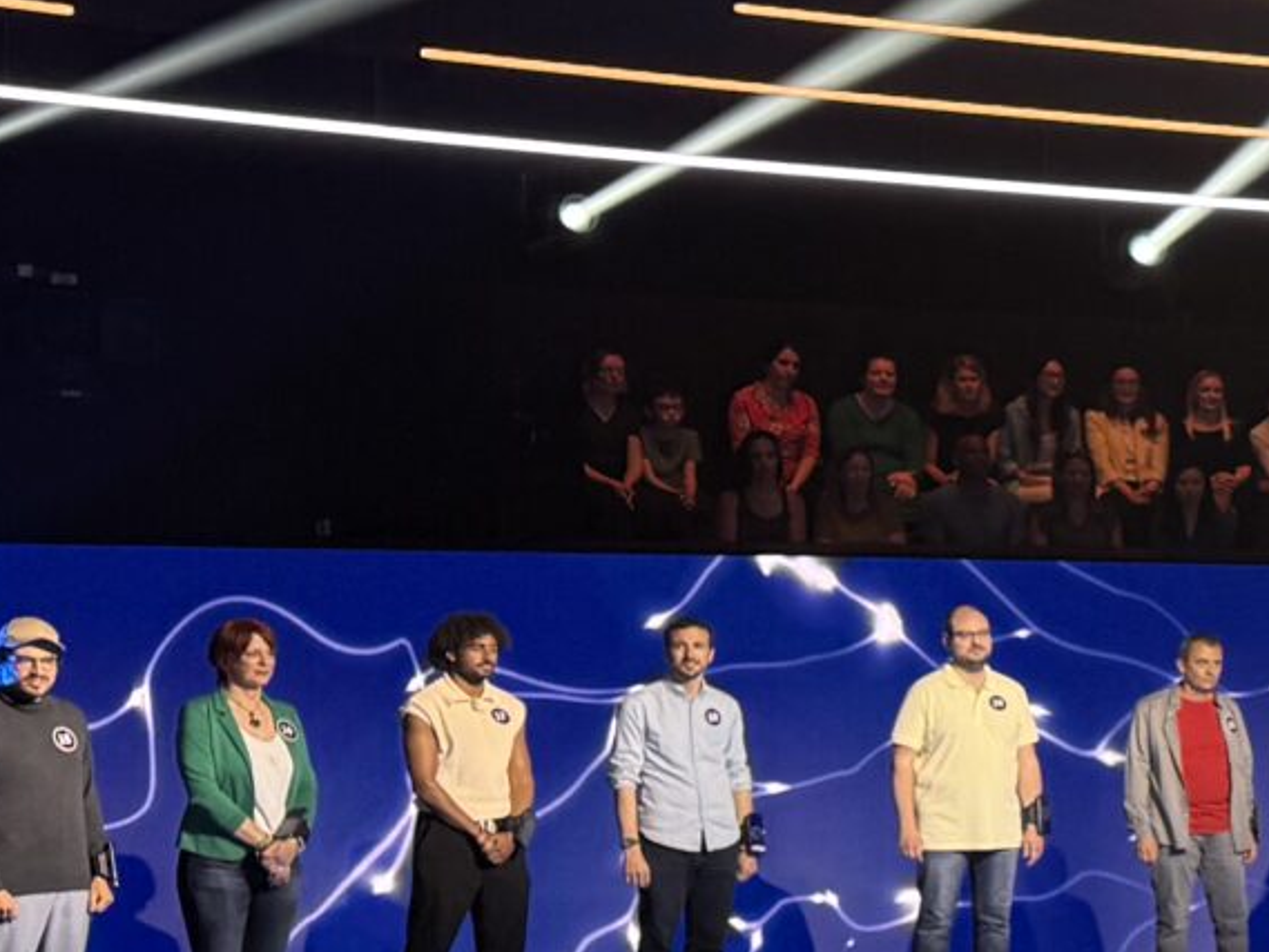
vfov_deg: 13.7
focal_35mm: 108
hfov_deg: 14.9
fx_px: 3960
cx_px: 2518
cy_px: 745
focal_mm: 6.76
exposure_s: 1/111
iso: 100
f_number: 1.78
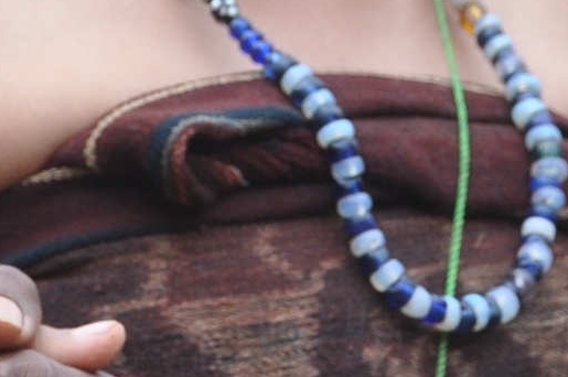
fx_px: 8556
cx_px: -8
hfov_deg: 3.8
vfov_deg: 2.5
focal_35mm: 543
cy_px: -346
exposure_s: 1/320
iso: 400
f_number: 5
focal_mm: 58
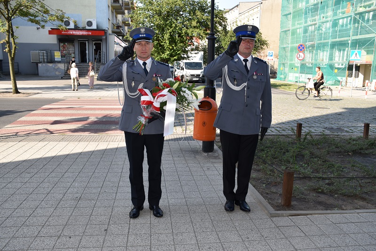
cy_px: 126
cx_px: 188
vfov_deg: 43.6
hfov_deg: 61.9
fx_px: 313
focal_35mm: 30
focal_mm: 20
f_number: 6.3
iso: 100
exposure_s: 1/160
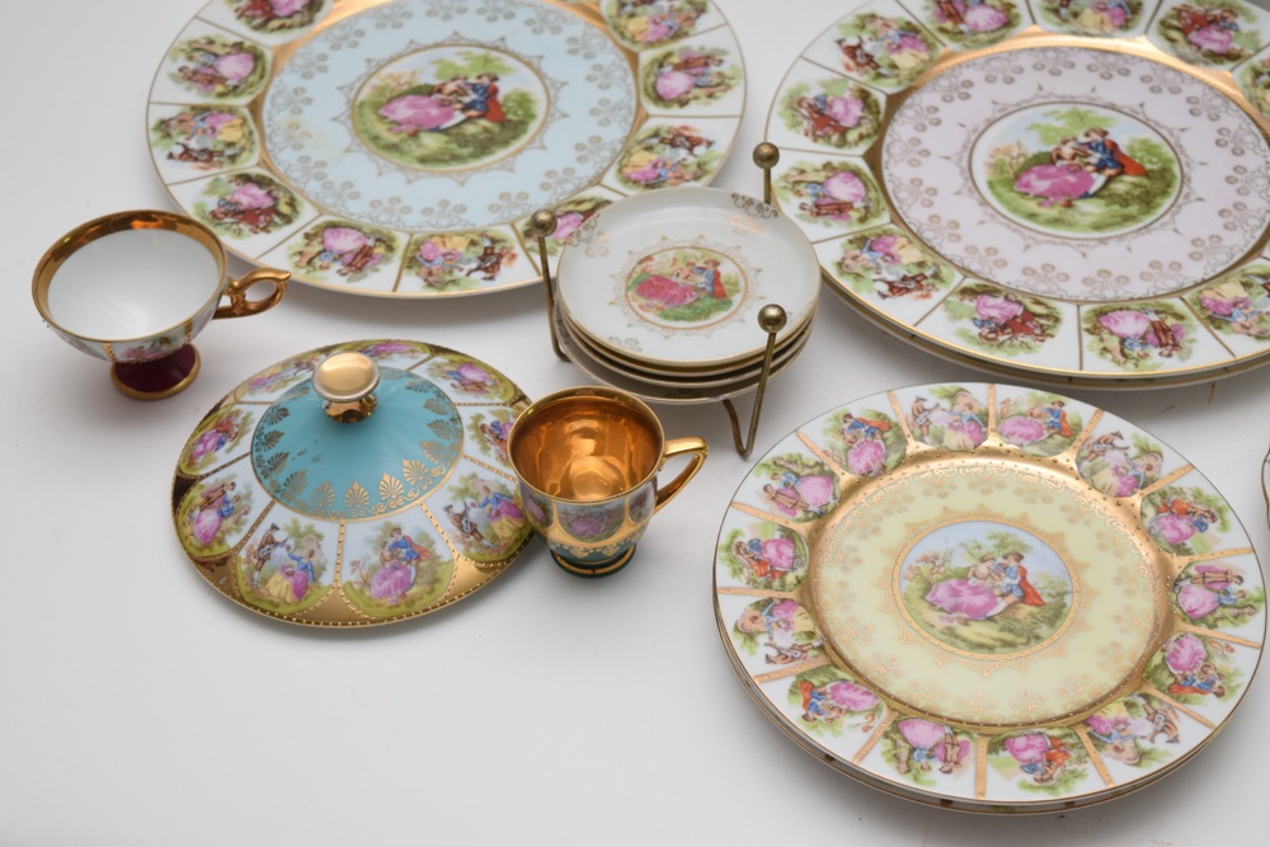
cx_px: 635
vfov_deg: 22.6
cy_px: 424
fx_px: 2117
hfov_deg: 33.4
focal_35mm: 60
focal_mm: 40
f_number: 5.6
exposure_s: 1/100
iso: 800
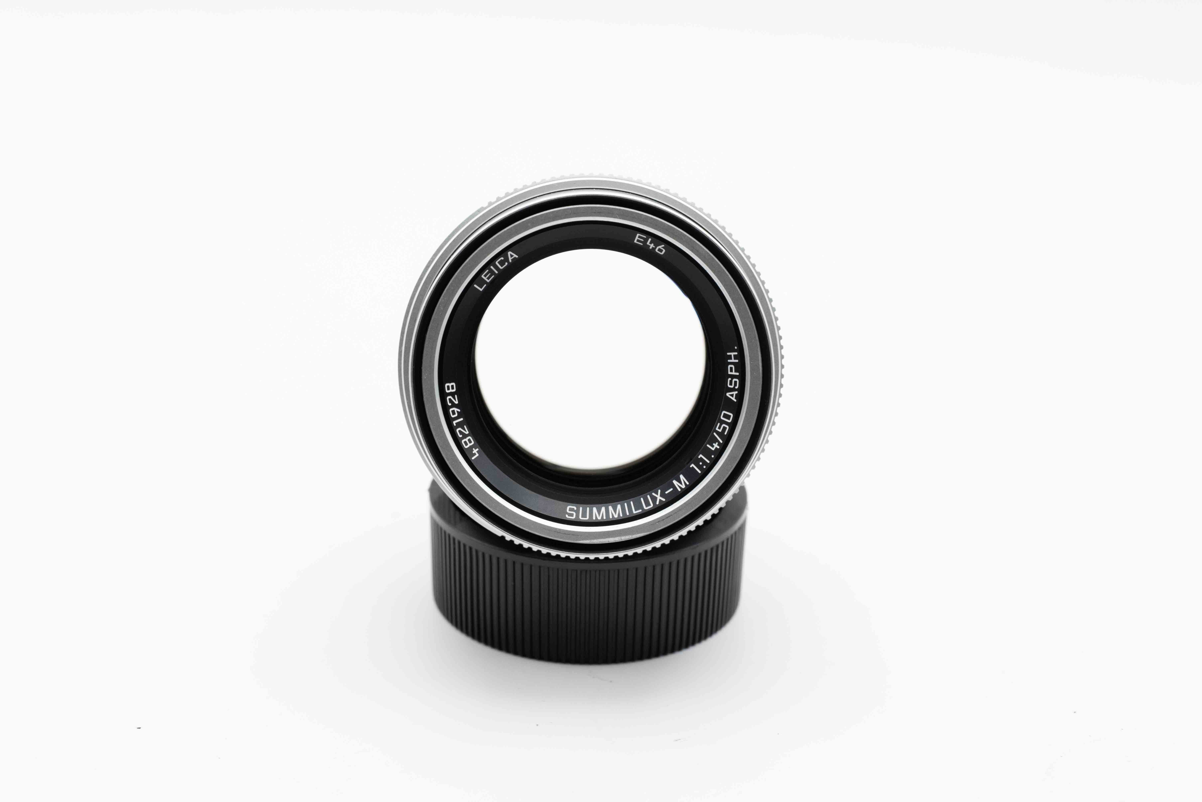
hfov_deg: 22.6
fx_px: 3005
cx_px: 601
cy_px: 401
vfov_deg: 15.2
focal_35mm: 90
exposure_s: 1/250
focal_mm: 90
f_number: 11
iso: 3200
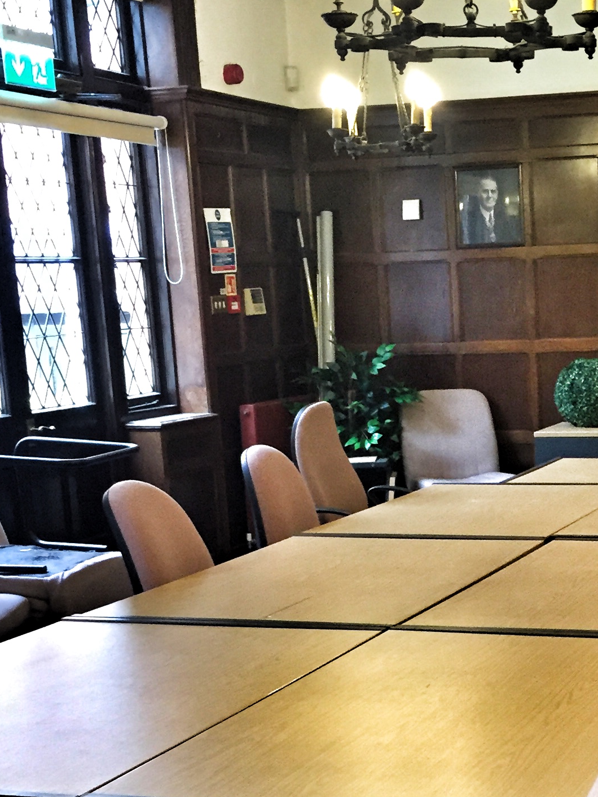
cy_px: 613
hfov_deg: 21.4
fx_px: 1543
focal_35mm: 67
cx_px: 558
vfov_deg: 28.5
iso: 200
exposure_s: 1/33
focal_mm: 4.15
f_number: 2.2
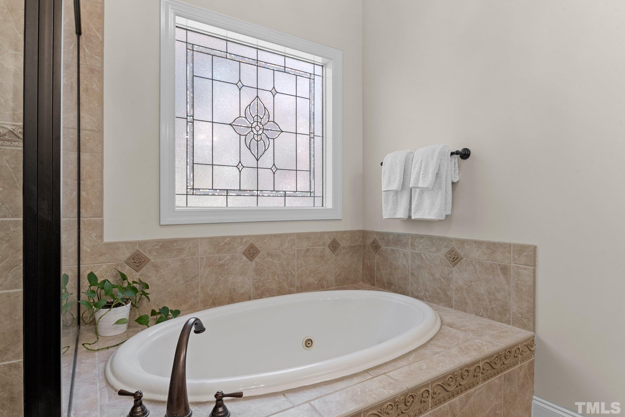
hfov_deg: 86.9
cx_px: 312
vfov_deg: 64.5
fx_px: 330
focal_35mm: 19
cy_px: 208
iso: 500
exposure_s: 1/4
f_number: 8
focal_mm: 19
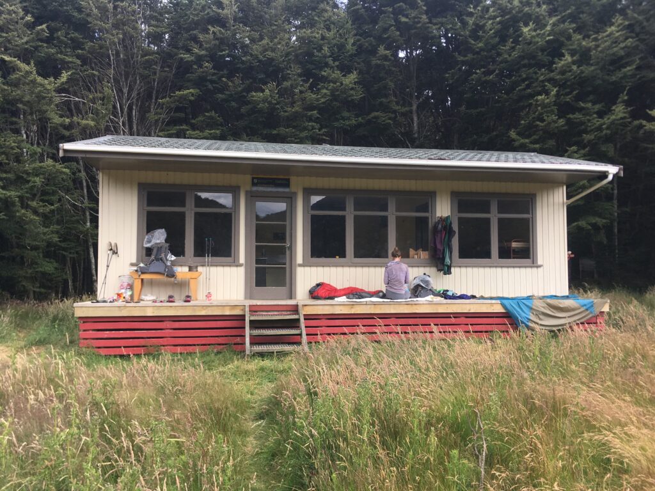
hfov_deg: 61.7
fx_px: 549
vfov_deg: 48.2
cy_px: 246
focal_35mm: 29
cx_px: 328
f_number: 2.2
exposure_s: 1/523
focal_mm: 4.15
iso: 25
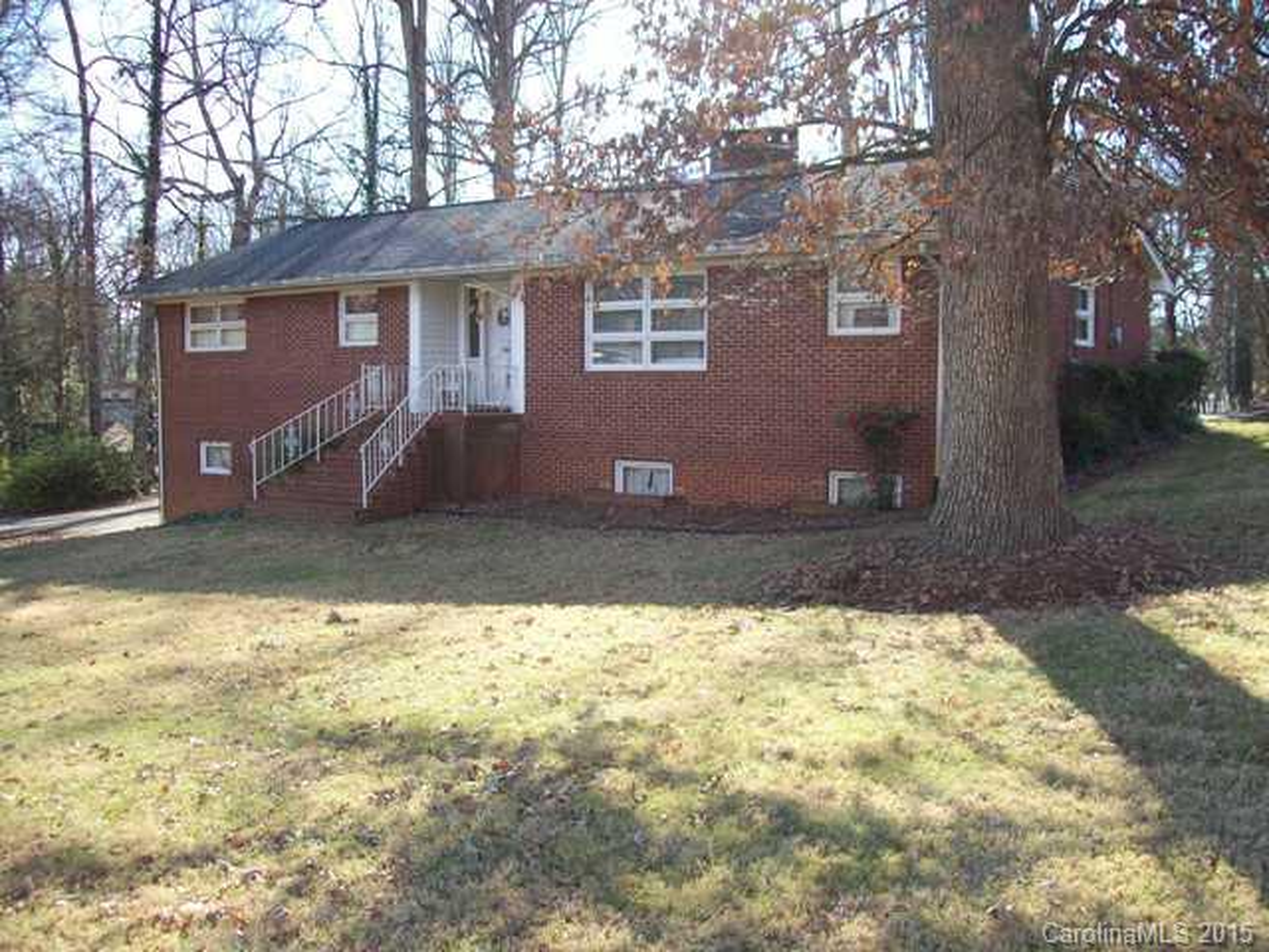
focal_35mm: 36
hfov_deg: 51.4
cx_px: 634
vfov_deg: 39.7
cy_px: 476
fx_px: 1320
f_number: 2.7
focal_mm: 6
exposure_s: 1/276
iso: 80
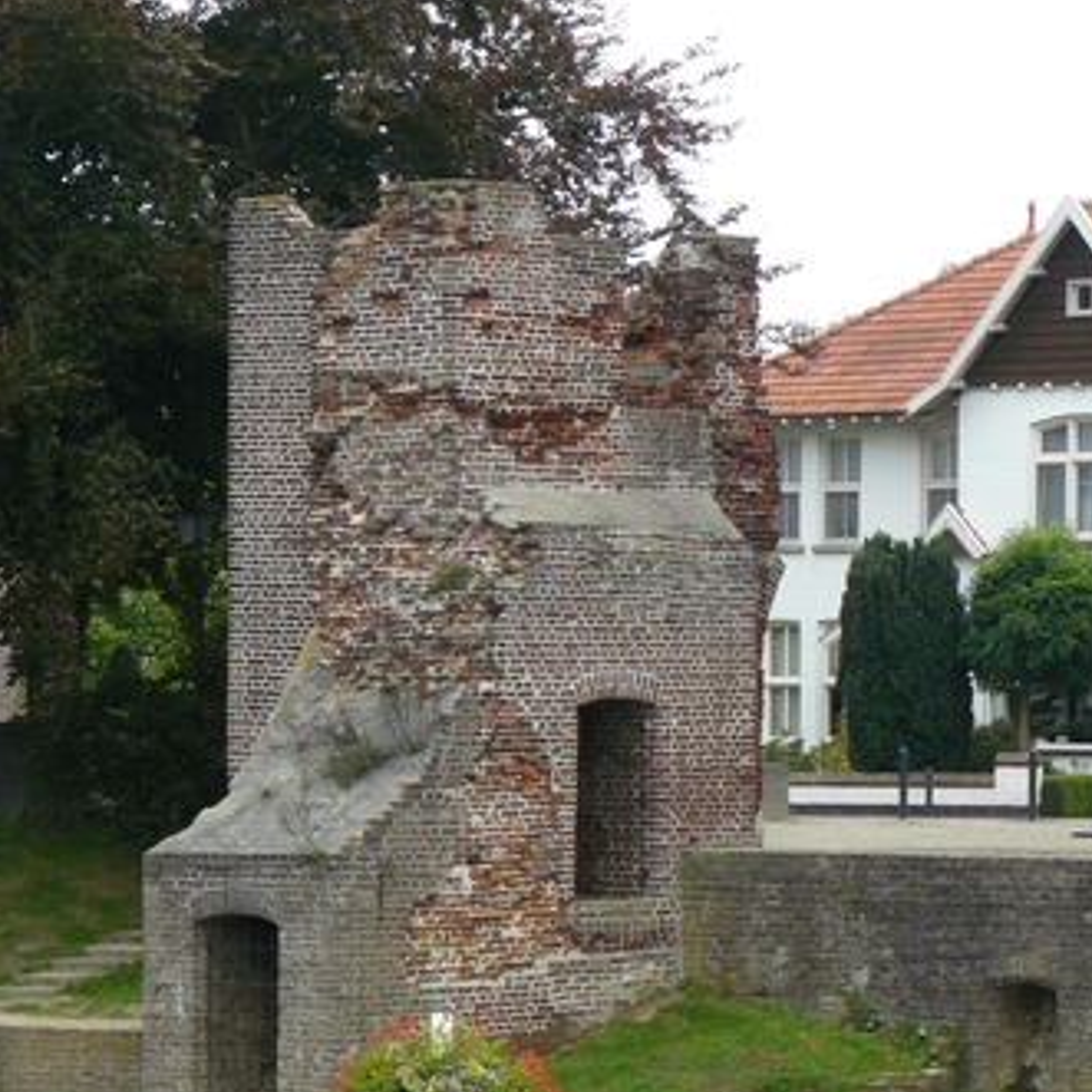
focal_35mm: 170
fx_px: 6067
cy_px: 620
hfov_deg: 10.2
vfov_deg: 10.3
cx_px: 986
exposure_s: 1/200
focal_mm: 17.7
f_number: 4.5
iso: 200
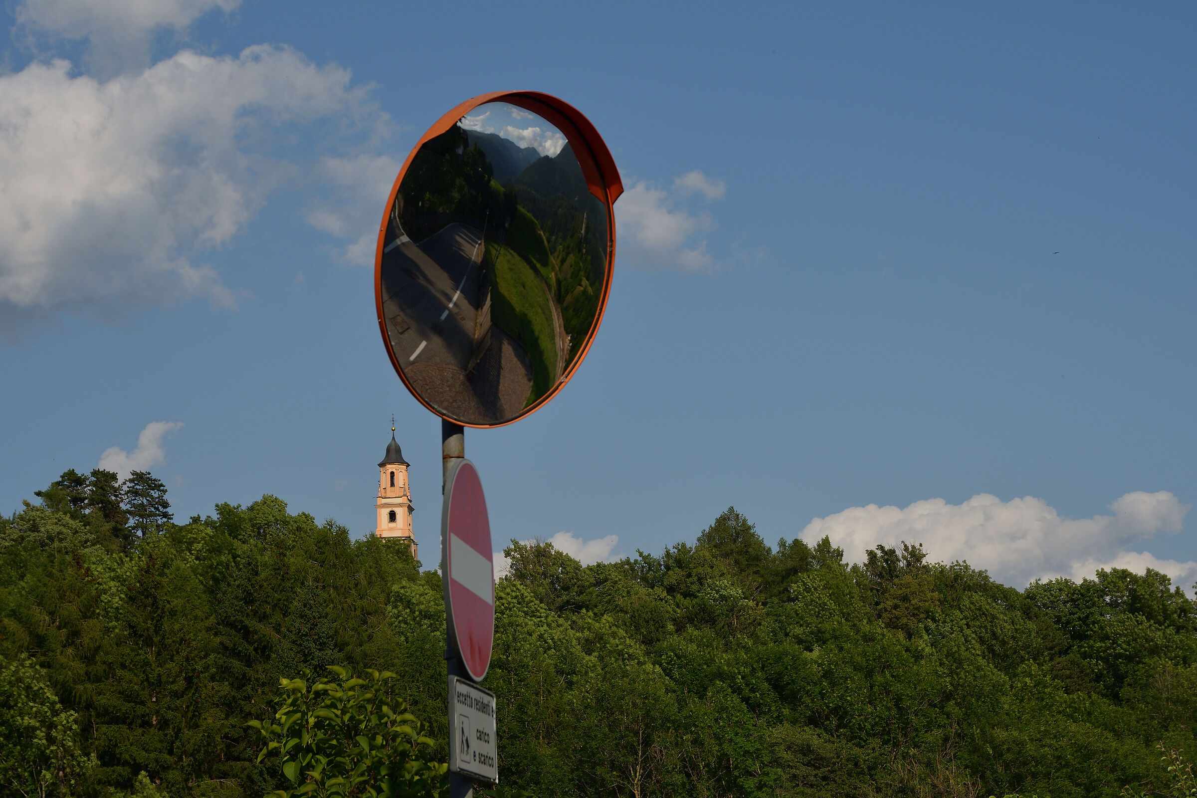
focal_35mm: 78
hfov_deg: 26.0
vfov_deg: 17.5
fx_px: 2593
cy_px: 399
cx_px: 598
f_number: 8
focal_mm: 52
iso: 100
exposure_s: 1/1000
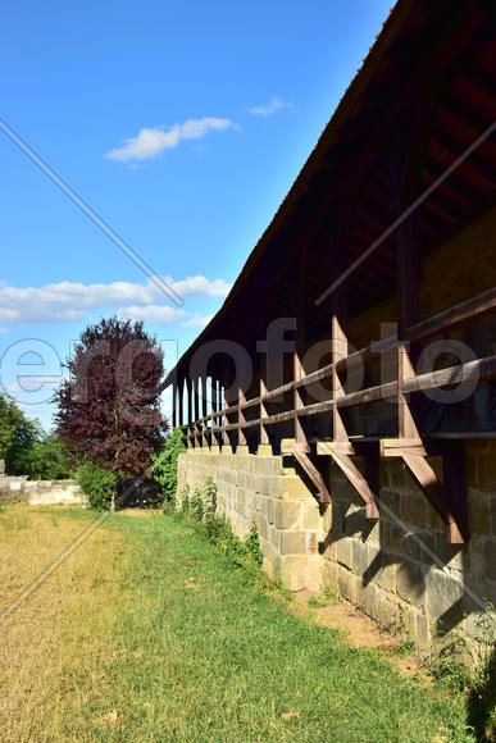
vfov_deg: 46.4
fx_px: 867
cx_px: 248
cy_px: 372
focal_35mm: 42
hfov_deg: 31.9
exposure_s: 1/125
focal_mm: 28
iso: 100
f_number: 10
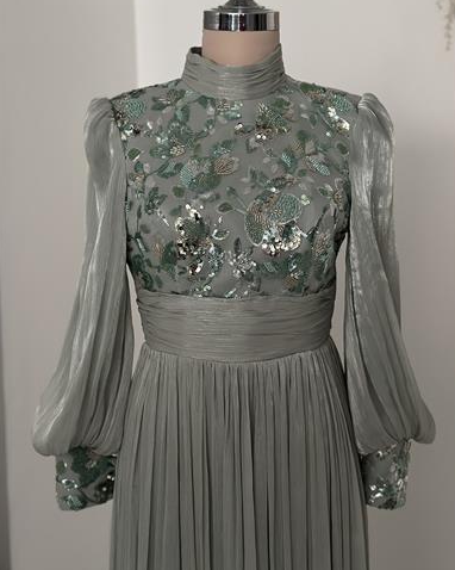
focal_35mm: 51
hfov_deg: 29.7
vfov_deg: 36.7
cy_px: 277
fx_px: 859
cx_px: 229
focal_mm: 6.86
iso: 800
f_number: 1.78
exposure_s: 1/37
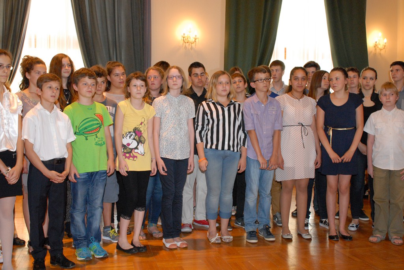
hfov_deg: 53.1
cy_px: 135
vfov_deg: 37.0
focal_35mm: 36
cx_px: 202
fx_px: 404
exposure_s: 1/60
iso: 1000
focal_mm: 24
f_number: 7.1
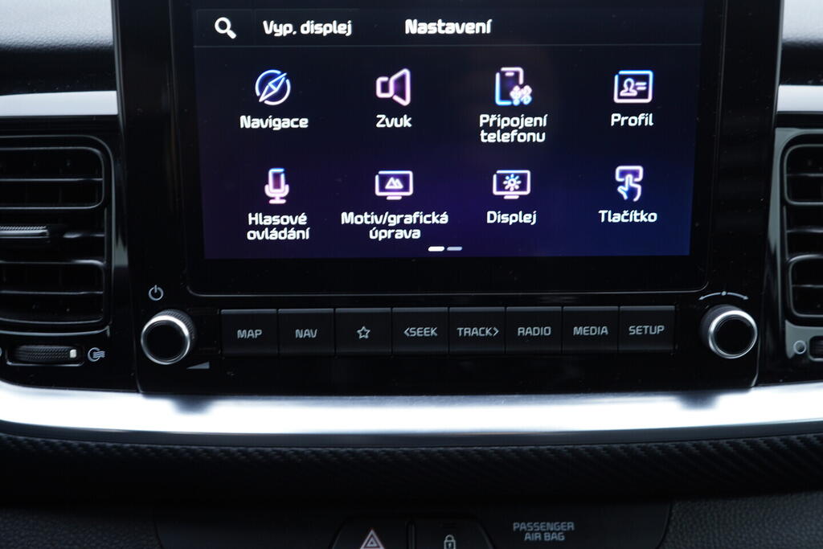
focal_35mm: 36
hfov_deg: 53.1
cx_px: 412
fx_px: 823
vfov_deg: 36.9
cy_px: 274
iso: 200
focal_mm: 24
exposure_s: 1/40
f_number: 2.8
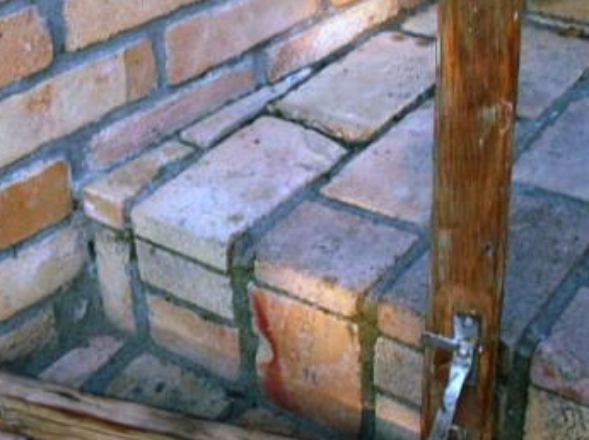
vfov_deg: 22.2
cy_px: 180
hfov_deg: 29.0
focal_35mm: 66
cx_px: 147
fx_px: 1122
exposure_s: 1/50
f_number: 3.2
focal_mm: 5.86
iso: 50
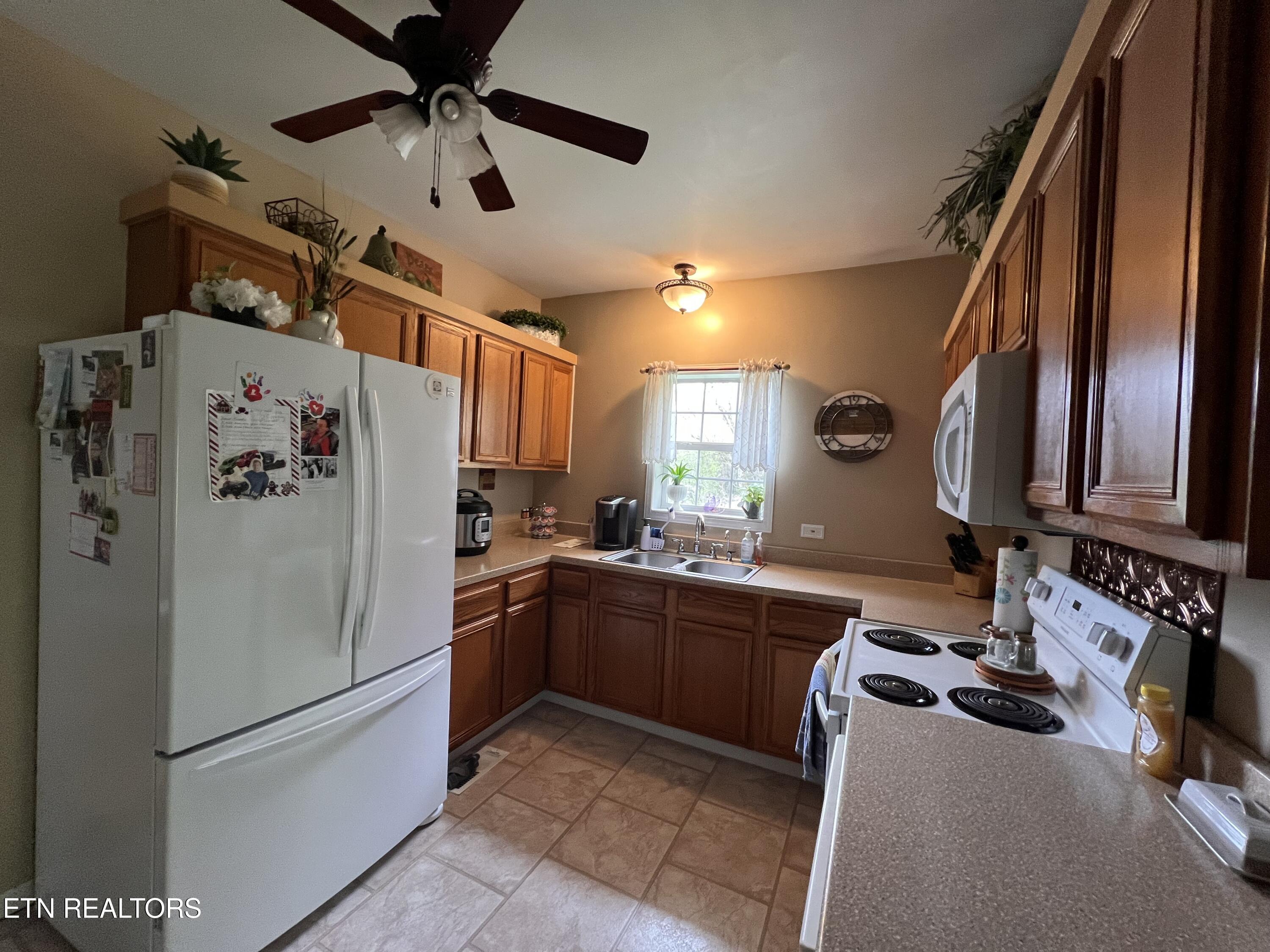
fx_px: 477
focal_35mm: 13
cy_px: 476
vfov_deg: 89.9
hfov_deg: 106.2
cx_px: 635
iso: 250
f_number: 1.8
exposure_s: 1/60
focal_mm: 1.57
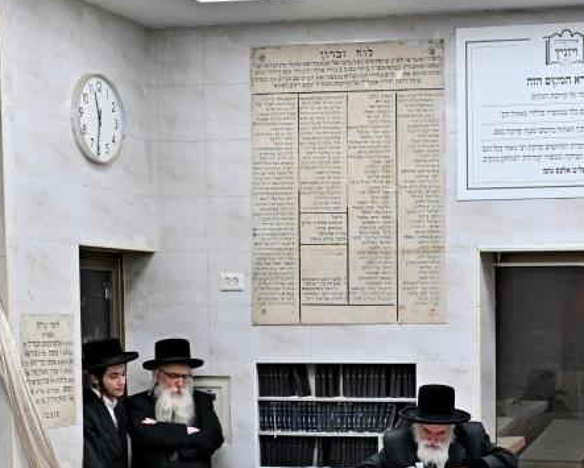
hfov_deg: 23.6
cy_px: 413
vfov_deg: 19.4
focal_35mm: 78
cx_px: 555
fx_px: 1349
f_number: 4
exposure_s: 1/200
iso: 640
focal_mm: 24
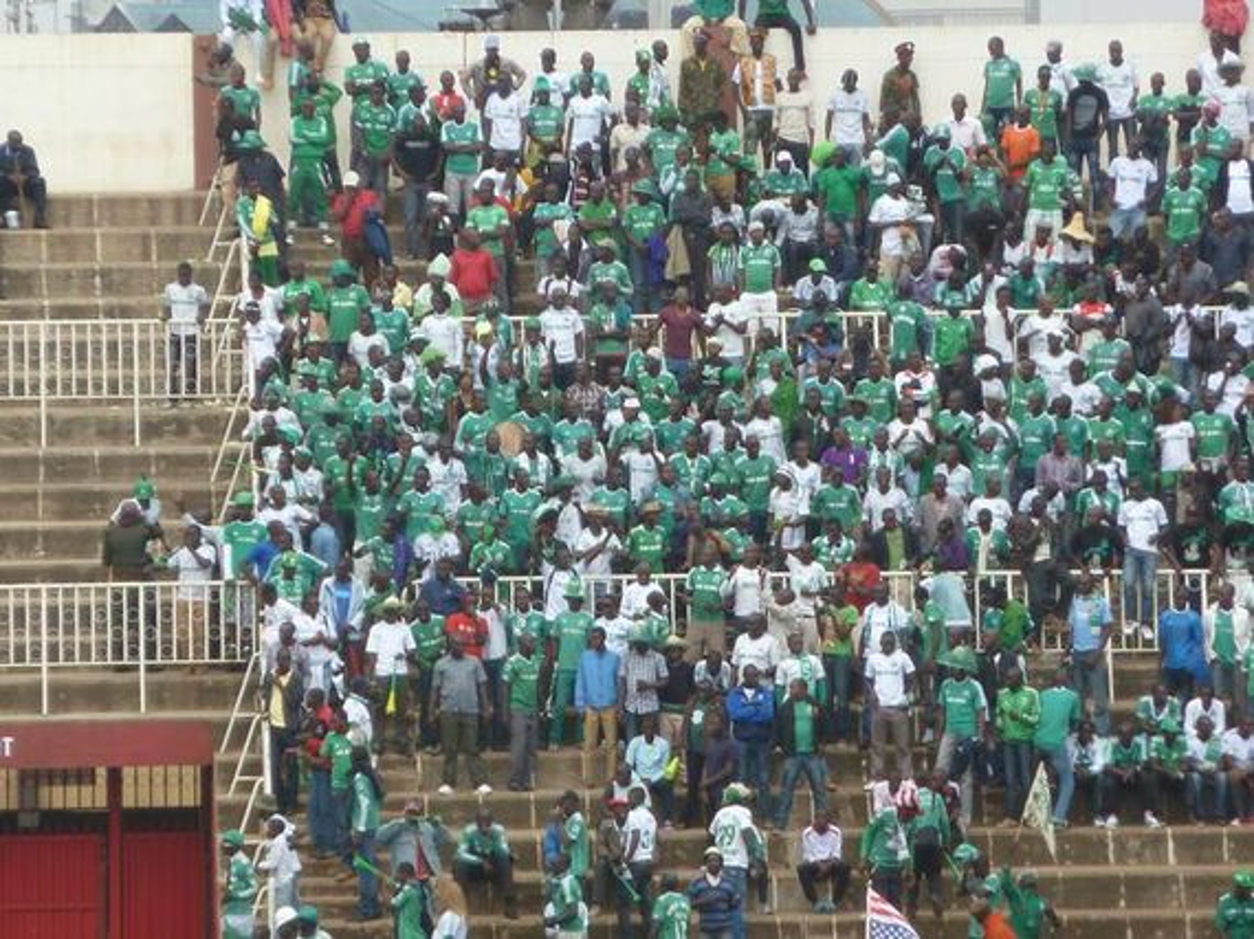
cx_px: 627
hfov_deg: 5.0
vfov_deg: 3.7
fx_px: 14448
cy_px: 470
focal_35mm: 399
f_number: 4.9
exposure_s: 1/200
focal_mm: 49.2
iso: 80
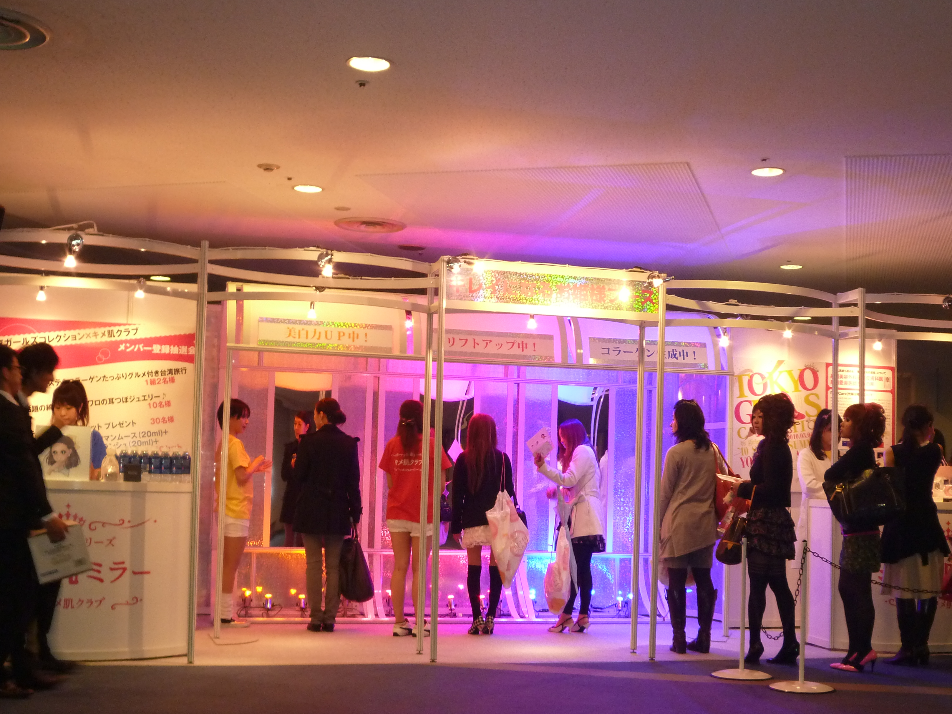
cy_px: 409
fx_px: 1293
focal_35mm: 47
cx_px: 499
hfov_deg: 40.4
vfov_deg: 30.8
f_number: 3.5
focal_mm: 6.8
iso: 250
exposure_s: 1/30
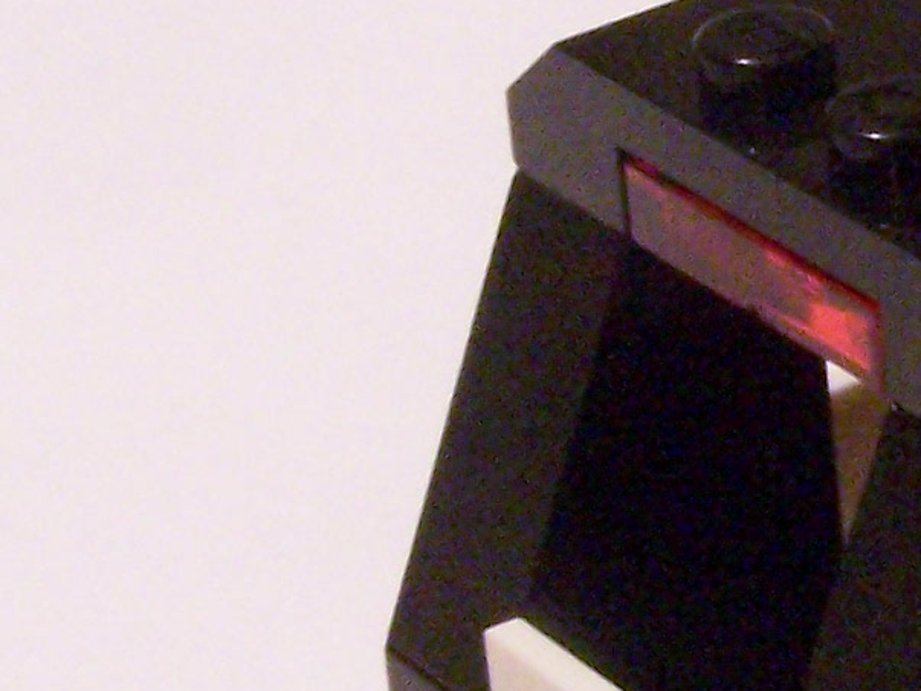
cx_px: 1320
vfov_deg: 6.8
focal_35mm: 218
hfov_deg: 8.9
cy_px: 500
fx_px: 5799
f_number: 8
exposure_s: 1/4
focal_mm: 8.5
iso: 400
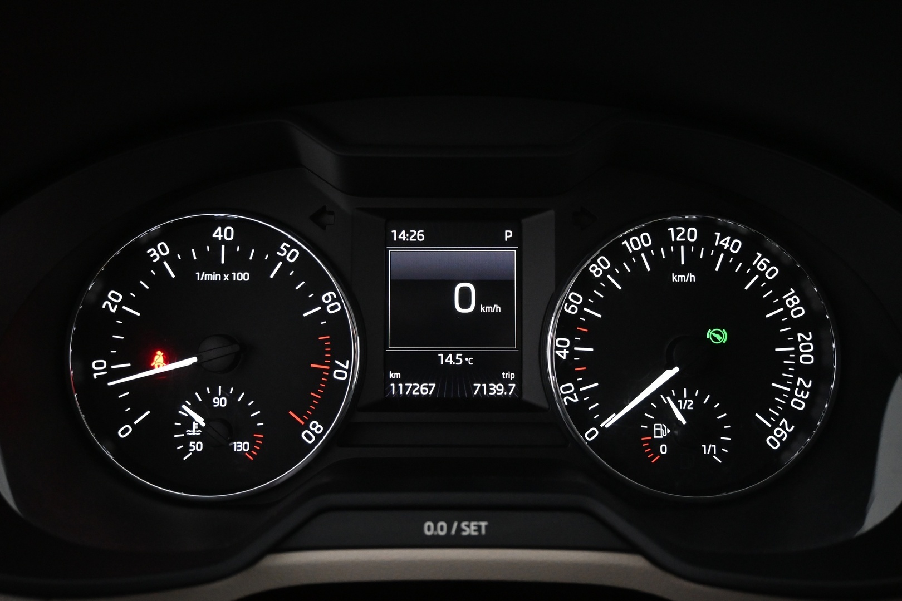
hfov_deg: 60.7
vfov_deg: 42.6
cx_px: 451
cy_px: 300
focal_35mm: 31
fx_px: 770
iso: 3200
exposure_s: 1/30
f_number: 3.8
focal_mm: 20.5
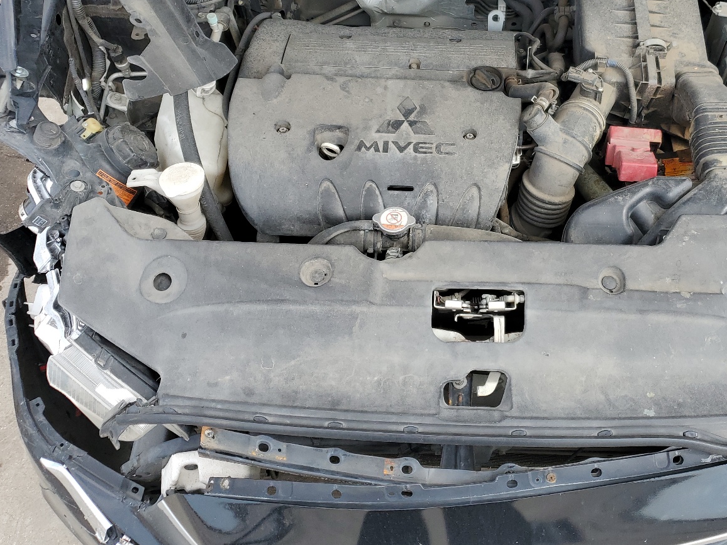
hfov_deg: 50.5
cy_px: 171
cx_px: 477
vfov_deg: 39.1
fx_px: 756
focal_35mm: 36
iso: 50
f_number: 1.5
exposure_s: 1/714
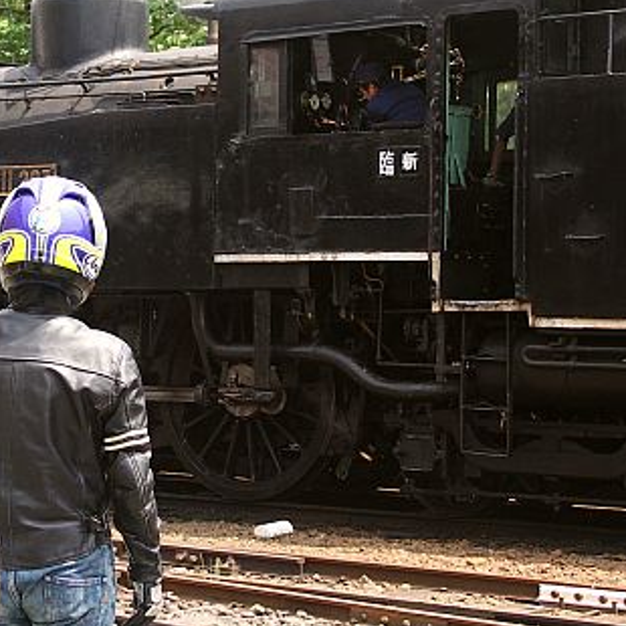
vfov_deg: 16.7
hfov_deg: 16.5
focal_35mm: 104
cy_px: 281
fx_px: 2128
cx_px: 44
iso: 50
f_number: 3.5
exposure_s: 1/160
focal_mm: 14.8
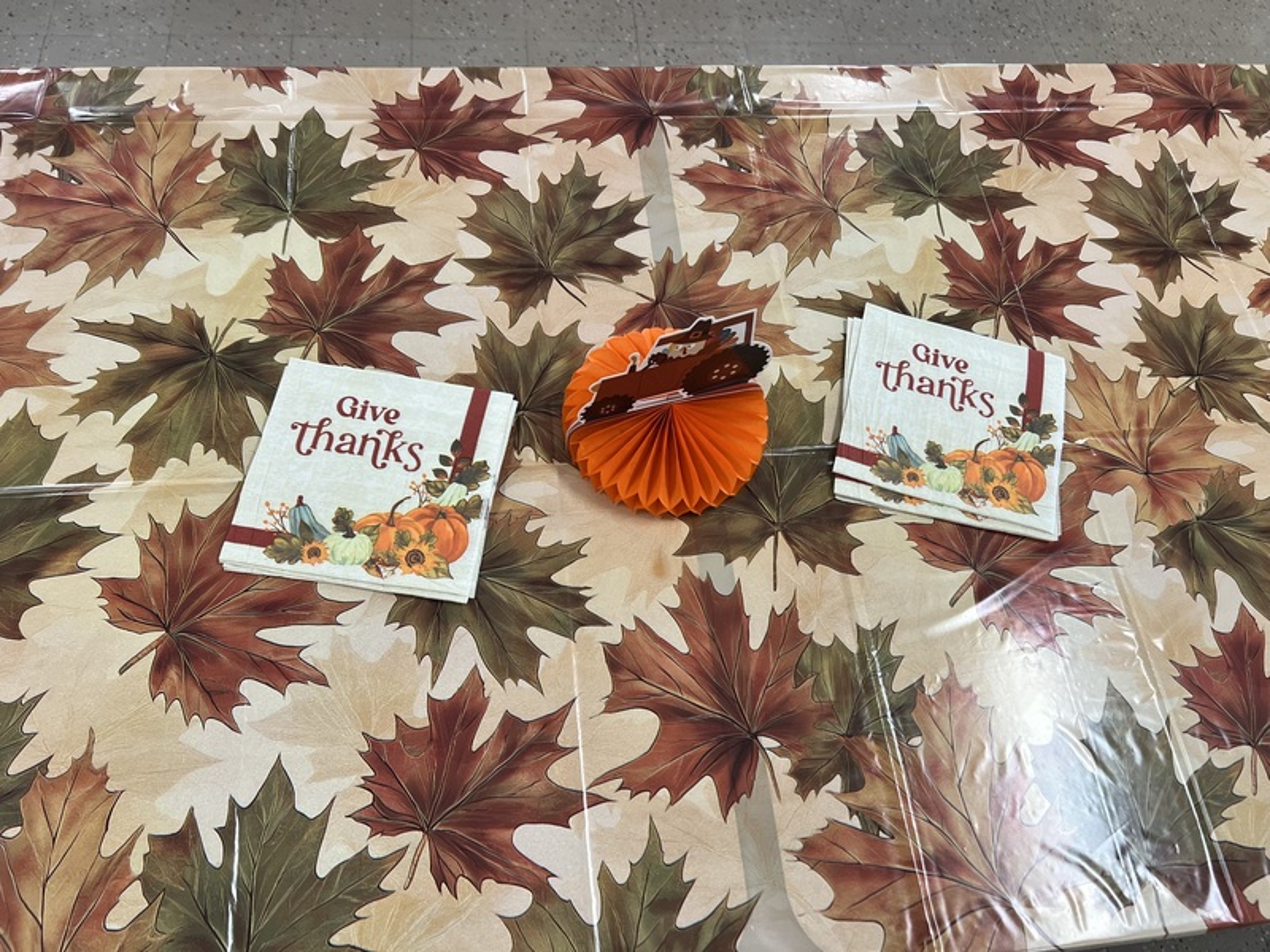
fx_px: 954
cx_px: 635
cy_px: 476
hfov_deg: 67.3
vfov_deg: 53.1
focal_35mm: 26
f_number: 1.5
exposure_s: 1/100
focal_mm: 5.7
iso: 125
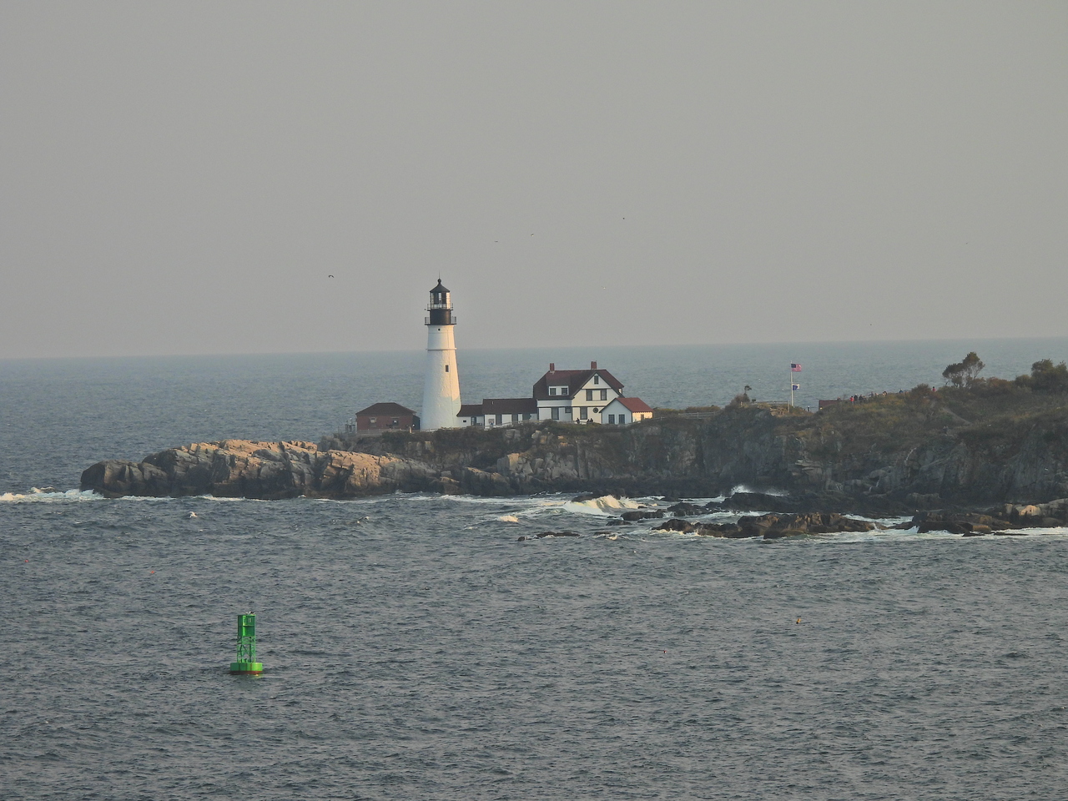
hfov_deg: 7.6
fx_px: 8022
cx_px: 534
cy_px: 400
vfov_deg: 5.7
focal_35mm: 260
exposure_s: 1/500
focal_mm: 46.4
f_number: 4.5
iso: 100
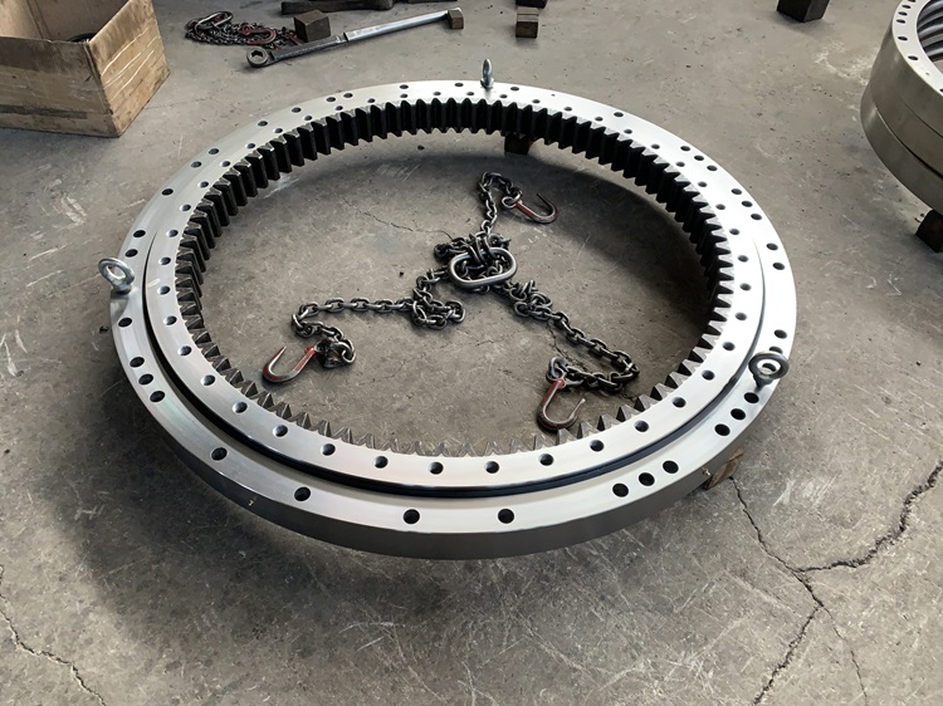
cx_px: 472
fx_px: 708
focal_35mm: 26
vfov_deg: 53.0
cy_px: 353
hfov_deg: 67.3
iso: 160
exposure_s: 1/60
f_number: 1.8
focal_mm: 4.25
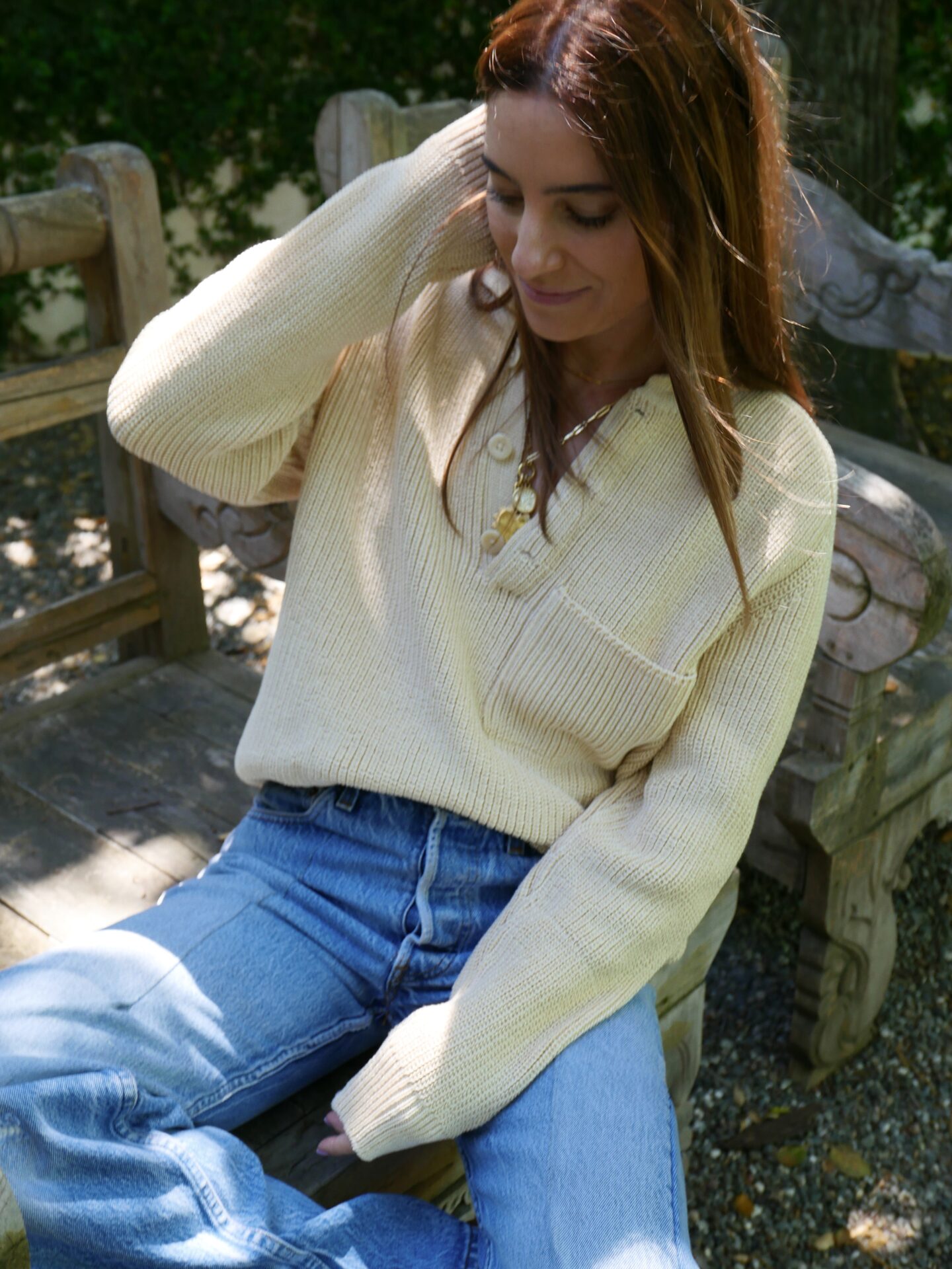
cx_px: 476
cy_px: 634
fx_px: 1723
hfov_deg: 30.9
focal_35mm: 47
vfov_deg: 40.4
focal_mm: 21.1
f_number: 4
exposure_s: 1/125
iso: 200
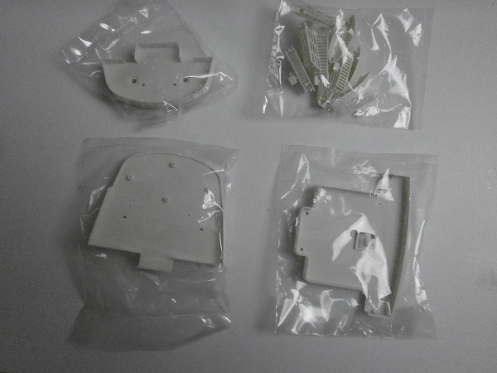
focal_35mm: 32
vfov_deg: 44.2
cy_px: 186
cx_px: 248
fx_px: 459
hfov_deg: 56.8
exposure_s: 1/200
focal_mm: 5.8
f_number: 3.1
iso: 800
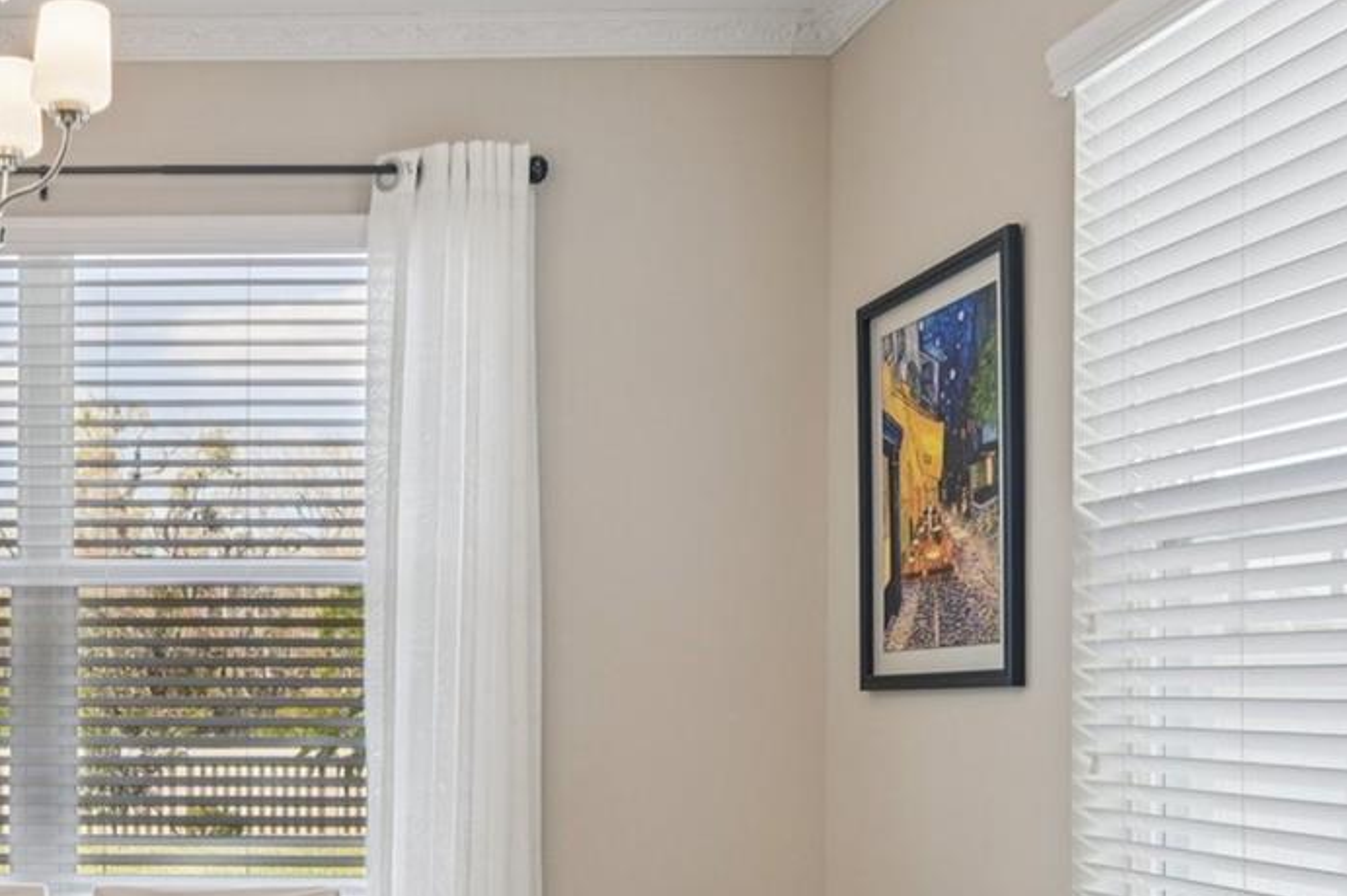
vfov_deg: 30.0
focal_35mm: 44
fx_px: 1645
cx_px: 58
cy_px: 672
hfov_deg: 40.1
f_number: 8
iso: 400
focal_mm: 19
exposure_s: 1/60
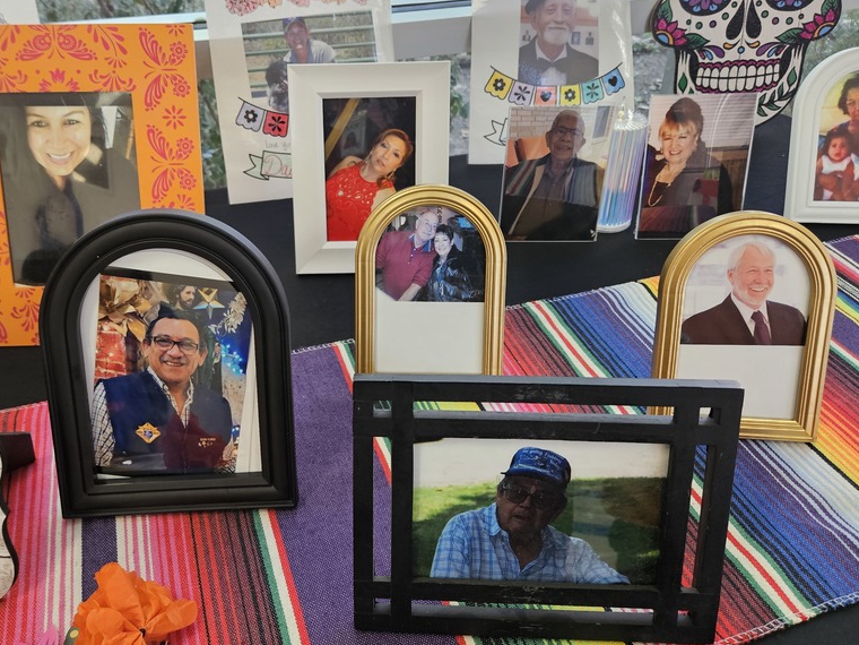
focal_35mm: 31
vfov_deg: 45.3
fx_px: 769
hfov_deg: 58.0
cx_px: 359
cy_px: 268
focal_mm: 5.4
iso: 200
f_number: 1.8
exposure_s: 1/120
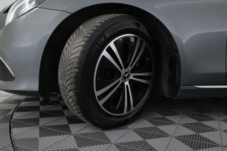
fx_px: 203
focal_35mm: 32
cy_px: 76
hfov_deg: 58.3
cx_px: 114
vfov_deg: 40.8
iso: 2500
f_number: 5.6
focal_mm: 21.5
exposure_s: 1/125
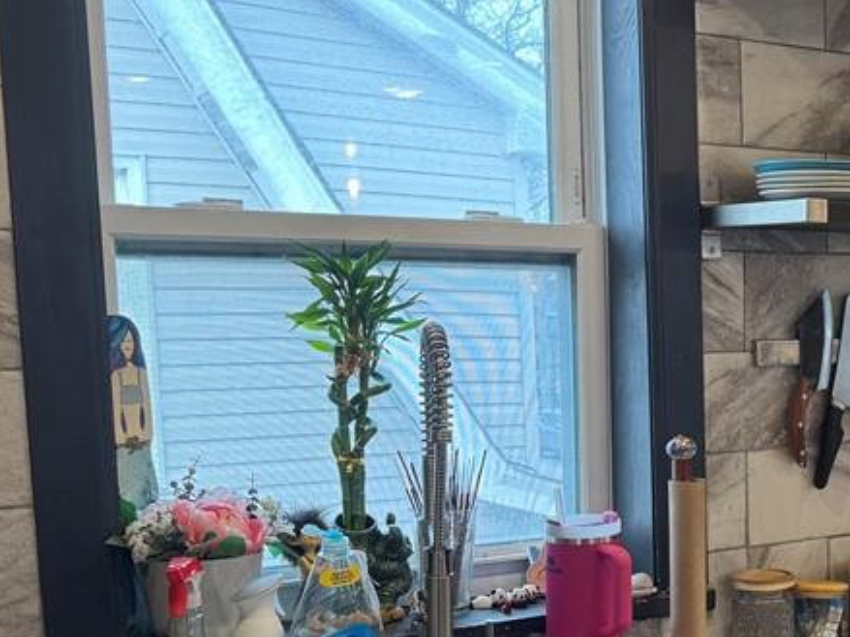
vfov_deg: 25.8
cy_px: 463
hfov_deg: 31.2
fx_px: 1375
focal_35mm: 56
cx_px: 893
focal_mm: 6.76
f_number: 1.78
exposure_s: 1/120
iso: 125
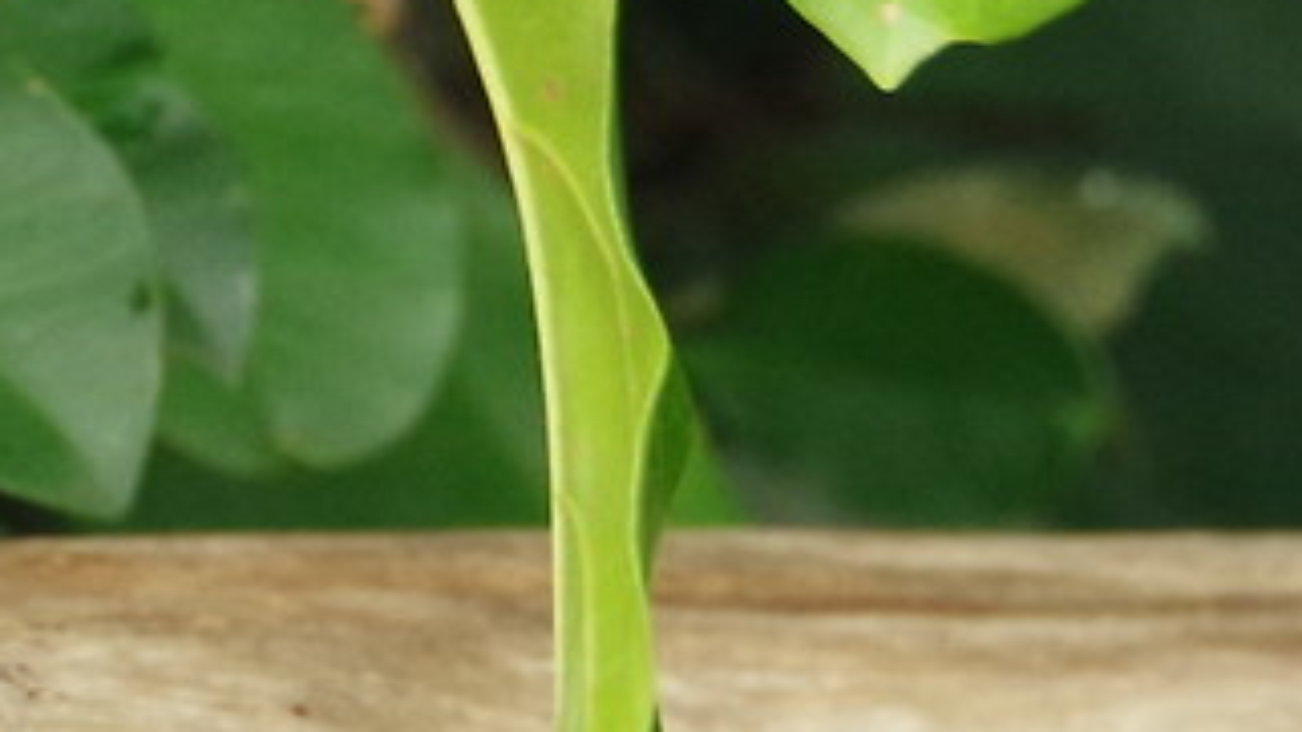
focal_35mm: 2343
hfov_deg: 0.9
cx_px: -3206
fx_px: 80876
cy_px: 1102
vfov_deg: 0.5
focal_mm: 200
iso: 800
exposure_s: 1/100
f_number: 5.6
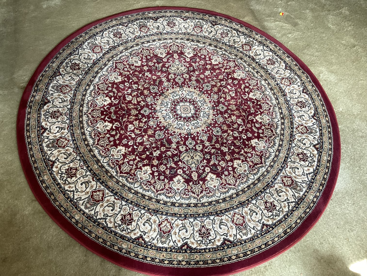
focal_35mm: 31
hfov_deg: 58.3
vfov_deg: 45.4
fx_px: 329
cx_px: 184
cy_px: 138
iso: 100
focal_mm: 3.3
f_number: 2.4
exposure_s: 1/50
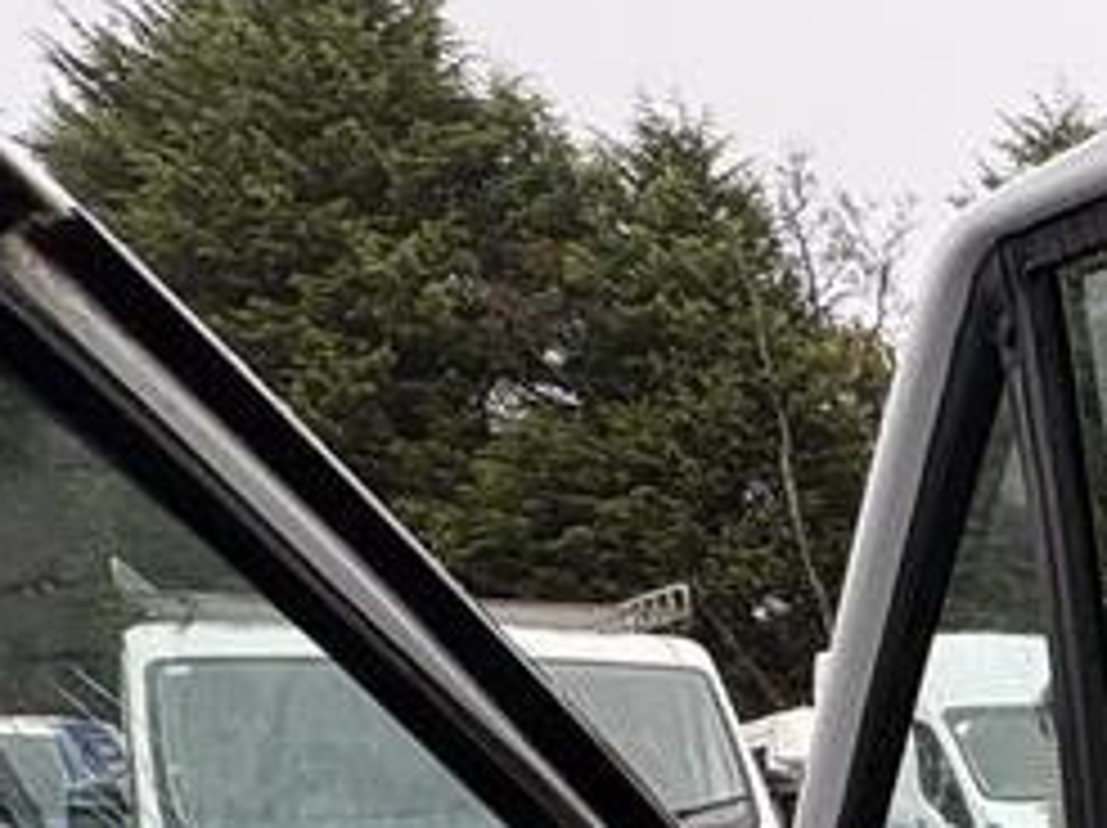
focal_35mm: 51
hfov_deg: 27.1
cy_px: 1174
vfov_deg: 23.8
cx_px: 1638
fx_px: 1629
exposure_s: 1/99
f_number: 2.2
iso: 40
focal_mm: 2.22
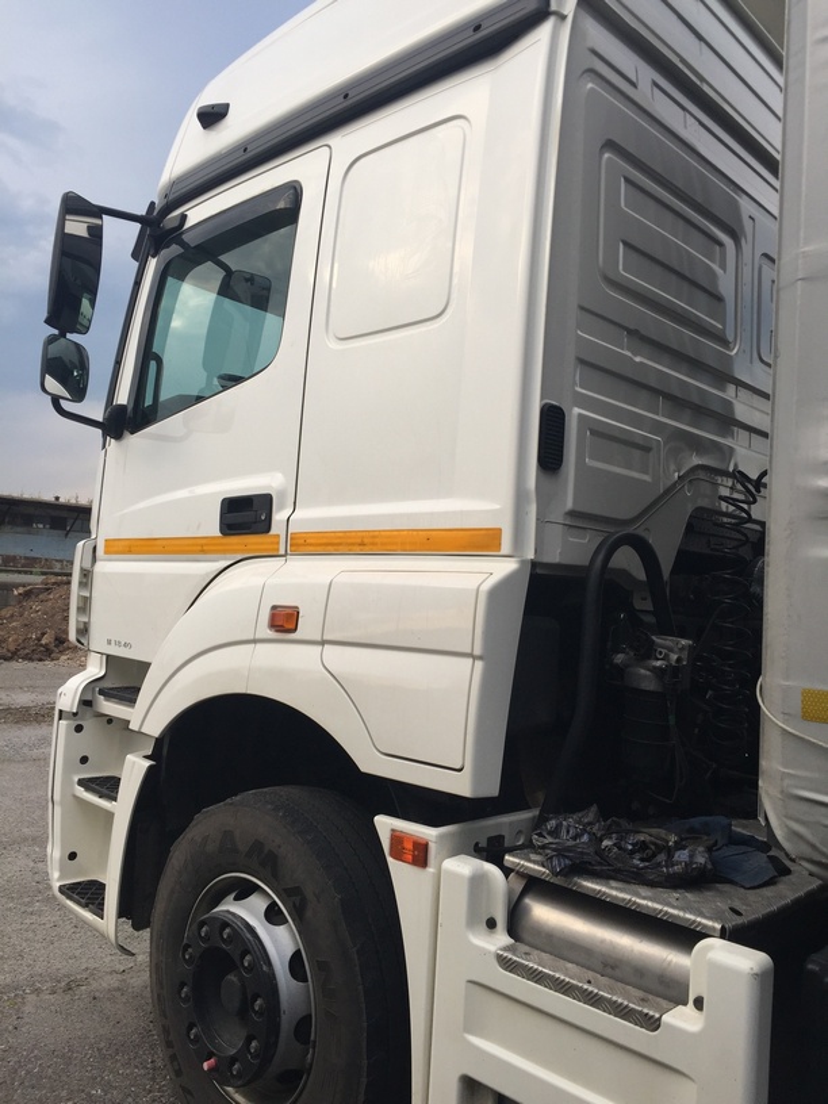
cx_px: 414
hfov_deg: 48.2
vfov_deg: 61.7
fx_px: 925
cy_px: 552
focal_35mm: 29
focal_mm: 4.15
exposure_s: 1/471
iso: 32
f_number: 2.2
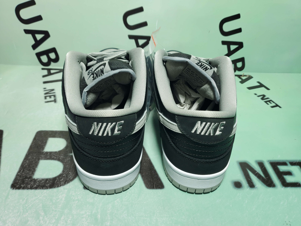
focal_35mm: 26
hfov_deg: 67.3
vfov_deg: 53.1
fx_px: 226
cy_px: 113
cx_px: 150
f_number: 1.5
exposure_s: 1/234
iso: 50
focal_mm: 4.3
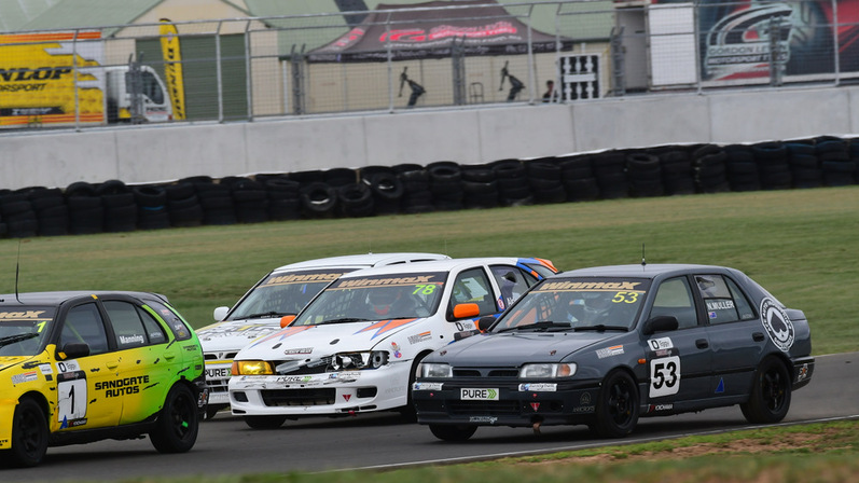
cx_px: 430
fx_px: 12935
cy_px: 253
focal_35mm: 568
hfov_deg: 3.8
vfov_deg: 2.1
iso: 500
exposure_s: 1/640
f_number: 10
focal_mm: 360
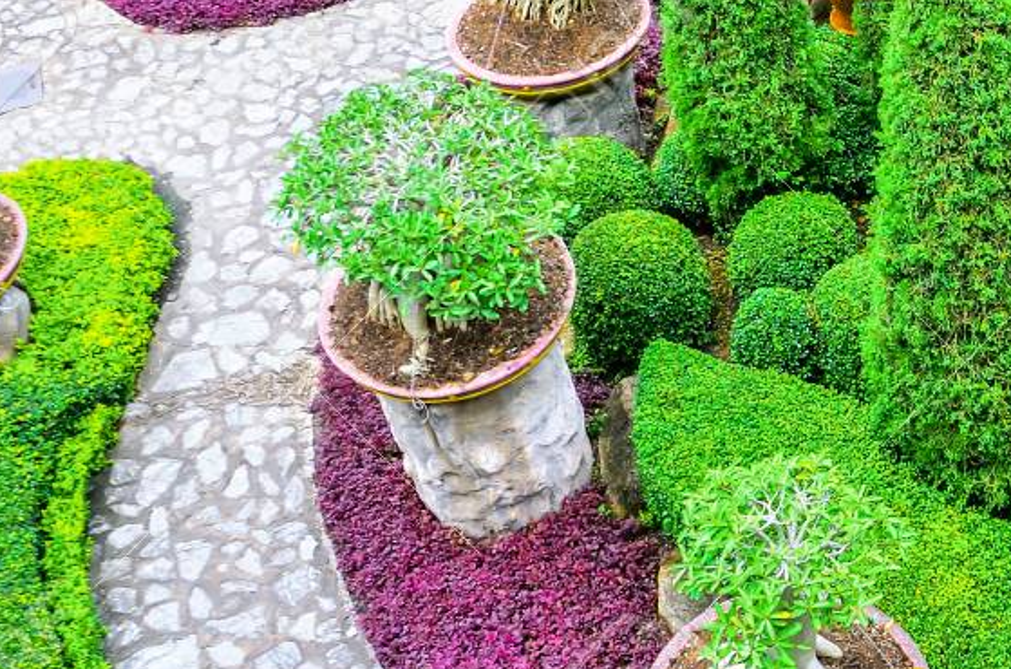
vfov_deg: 11.0
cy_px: -33
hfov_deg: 16.5
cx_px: 962
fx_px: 3423
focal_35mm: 122
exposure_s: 1/100
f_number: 9
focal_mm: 35
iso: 250
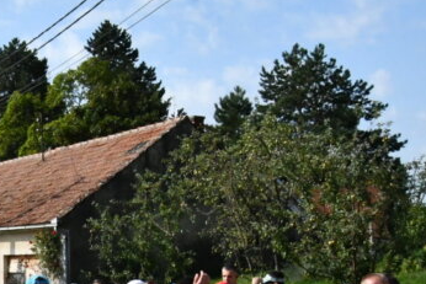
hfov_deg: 23.3
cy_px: 304
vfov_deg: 16.6
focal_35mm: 80
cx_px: -78
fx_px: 947
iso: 3200
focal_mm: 18
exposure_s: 1/1600
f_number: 20
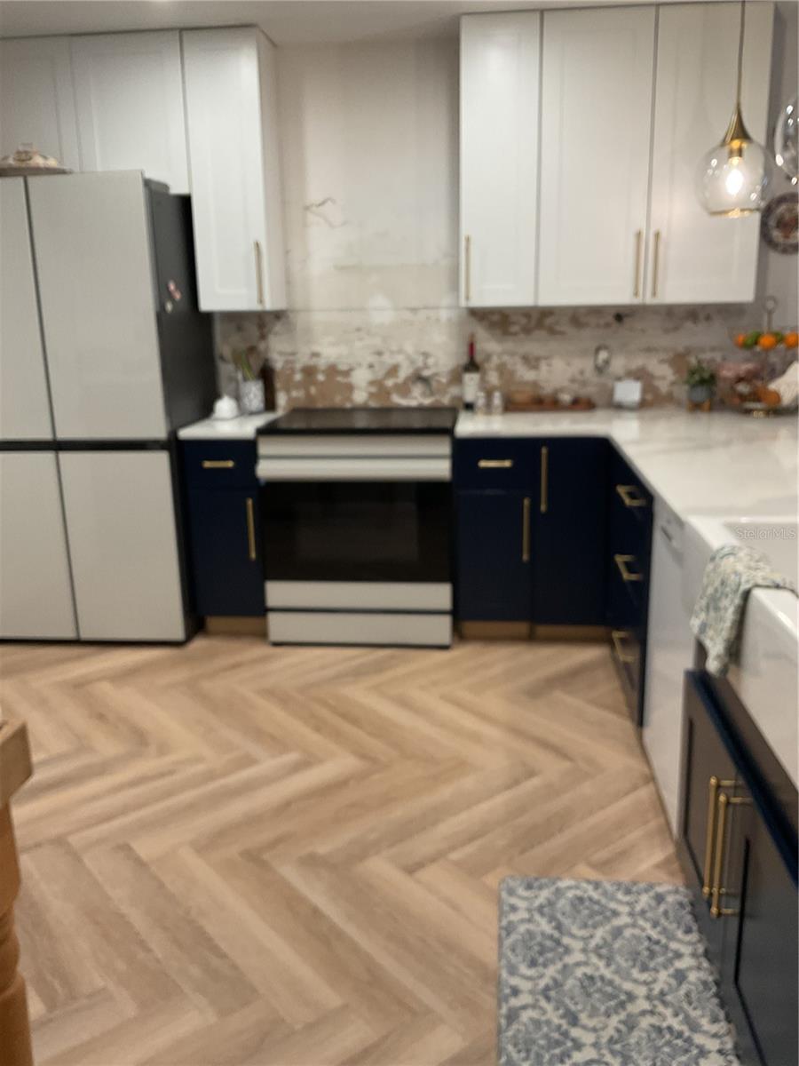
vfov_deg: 61.7
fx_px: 892
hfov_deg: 48.2
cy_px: 533
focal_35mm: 29
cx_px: 400
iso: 40
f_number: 1.8
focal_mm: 3
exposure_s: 1/60
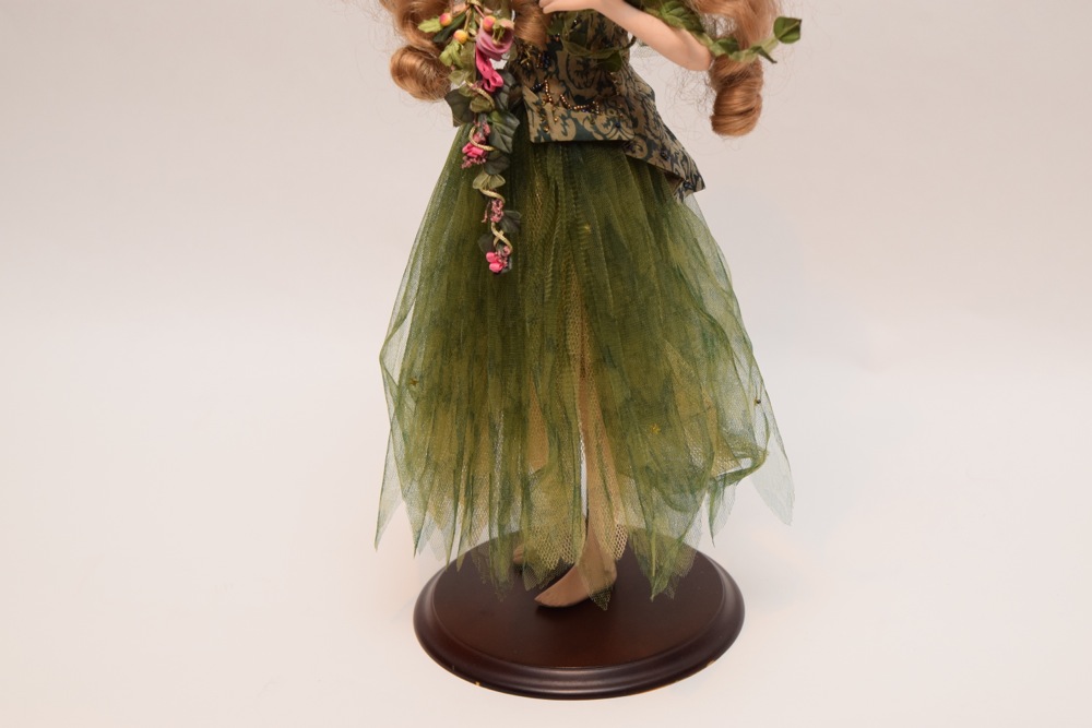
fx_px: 2503
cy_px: 364
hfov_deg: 24.6
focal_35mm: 82
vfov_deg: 16.6
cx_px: 546
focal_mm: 55
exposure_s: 1/80
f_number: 5.6
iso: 800
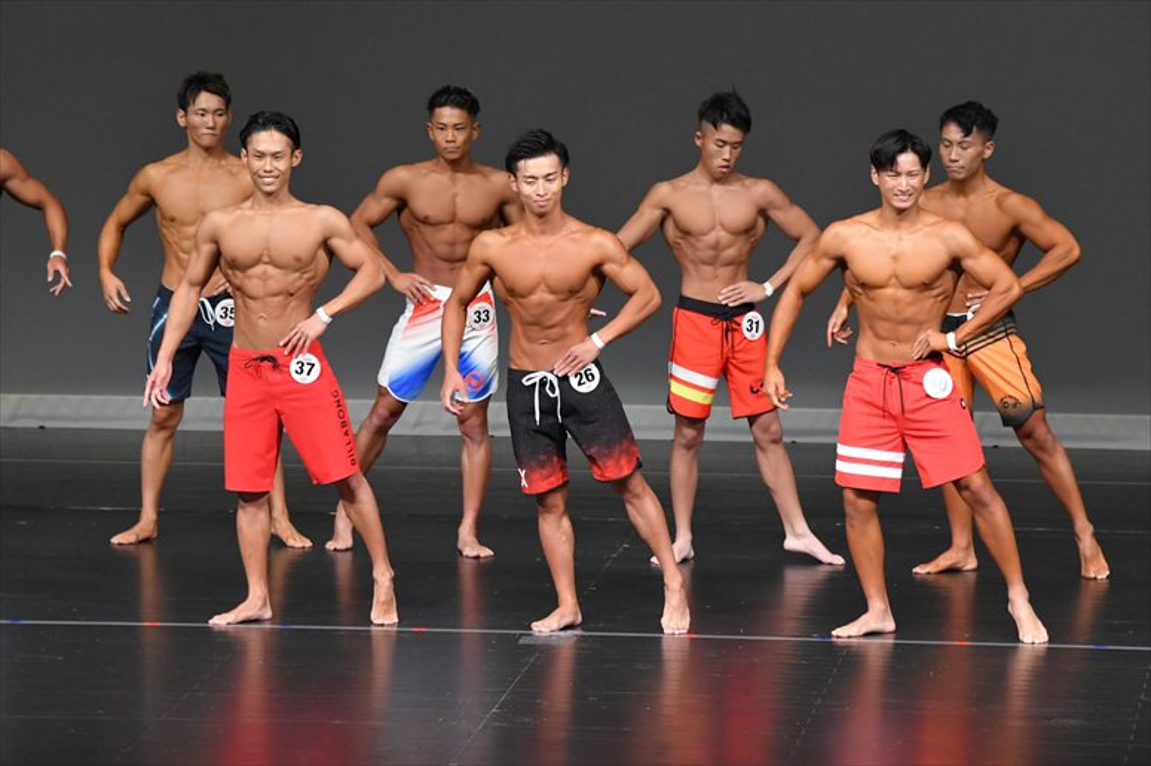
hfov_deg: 7.6
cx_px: 576
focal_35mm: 270
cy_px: 383
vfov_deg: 5.1
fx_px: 8628
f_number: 5.6
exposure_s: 1/400
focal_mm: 180
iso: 4000
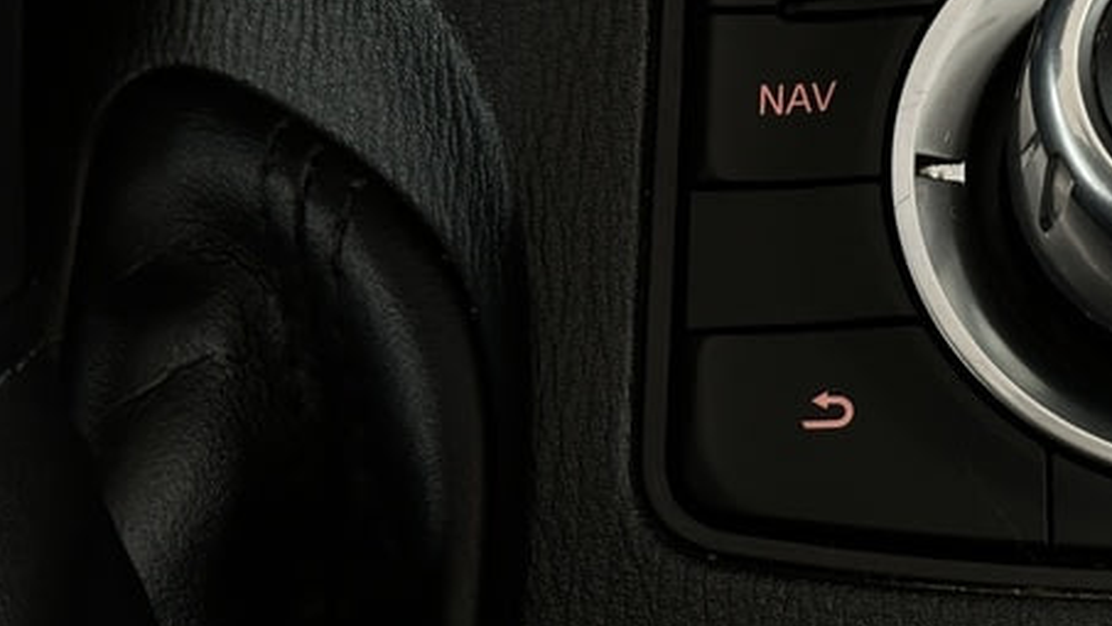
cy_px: 72
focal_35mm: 104
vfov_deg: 11.6
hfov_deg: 20.3
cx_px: 938
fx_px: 3067
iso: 200
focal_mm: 6.86
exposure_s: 1/50
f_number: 1.78
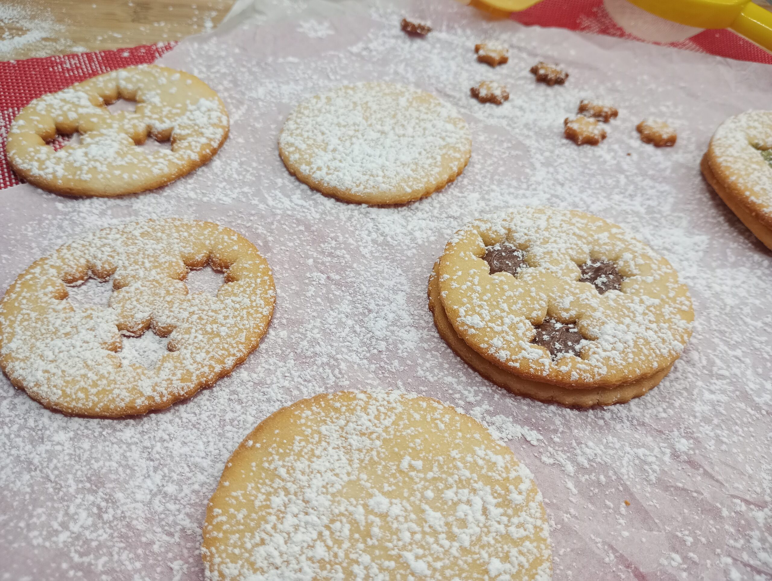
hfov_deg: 63.4
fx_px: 625
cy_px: 290
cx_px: 386
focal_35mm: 28
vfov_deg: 49.9
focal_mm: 4.27
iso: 408
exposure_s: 1/50
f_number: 1.8
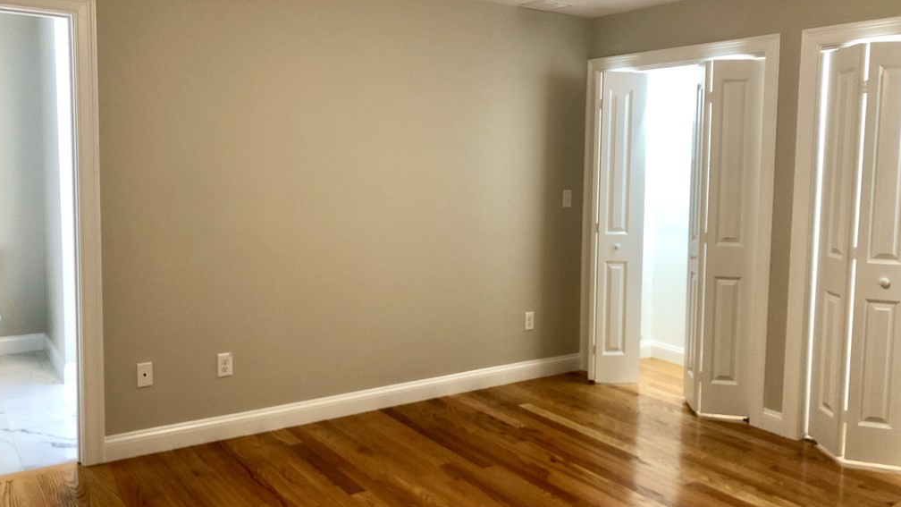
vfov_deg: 37.7
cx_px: 450
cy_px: 228
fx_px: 741
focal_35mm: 31
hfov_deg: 62.6
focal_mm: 3.99
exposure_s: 1/15
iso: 40
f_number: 1.8
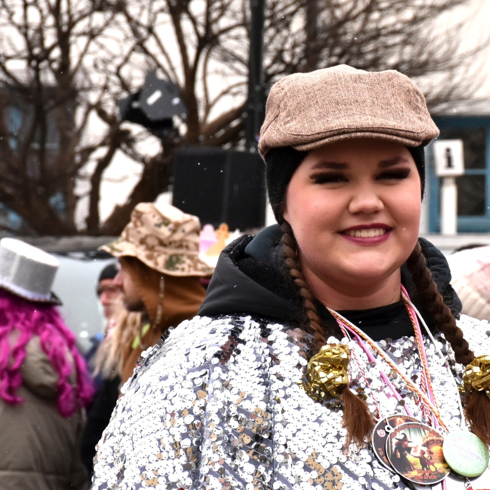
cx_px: 411
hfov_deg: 10.8
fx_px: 2590
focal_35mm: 162
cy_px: 269
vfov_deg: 10.8
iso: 1000
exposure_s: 1/1000
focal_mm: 75
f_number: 8
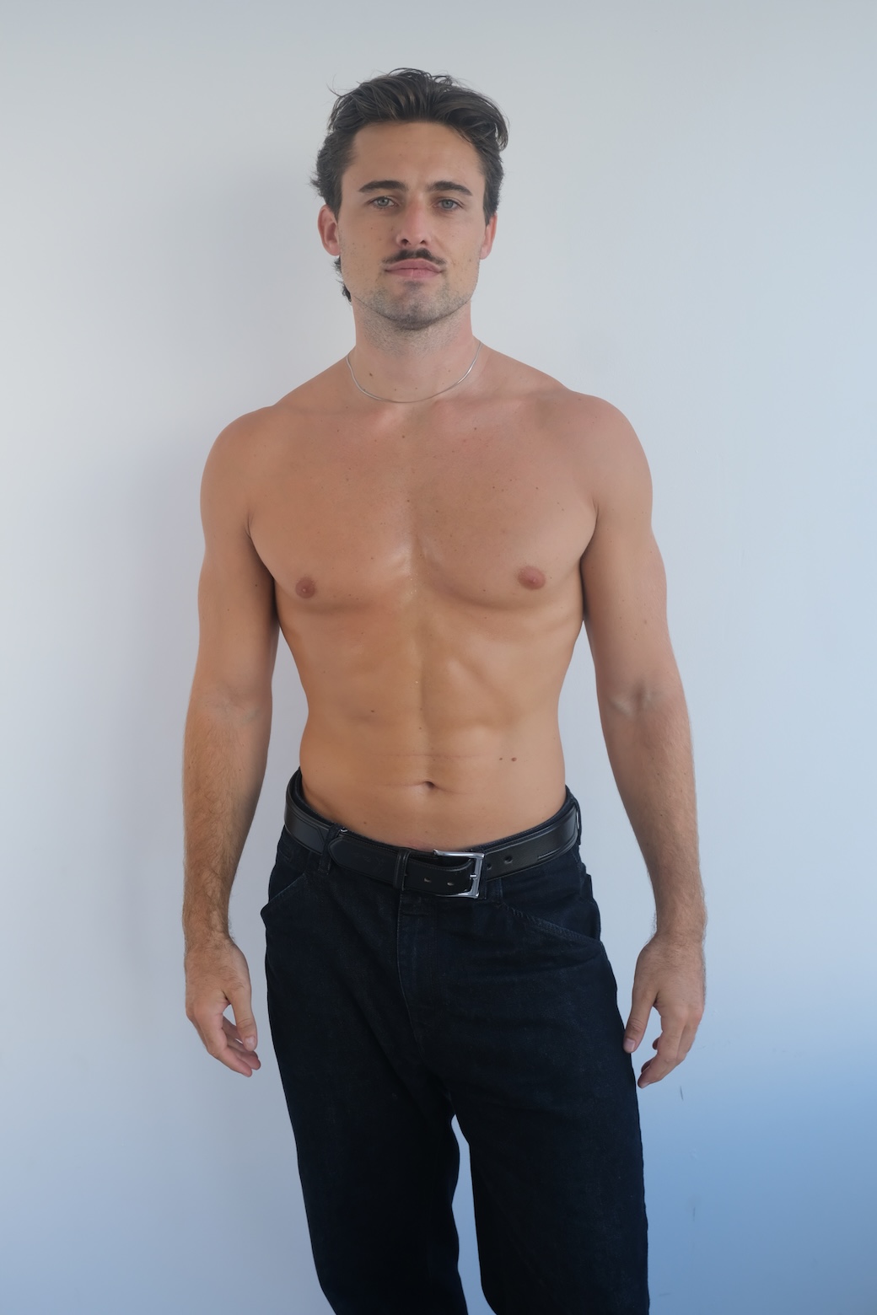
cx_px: 438
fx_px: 1498
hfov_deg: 32.6
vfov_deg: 47.4
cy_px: 658
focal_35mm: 41
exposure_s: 1/90
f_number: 5.6
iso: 320
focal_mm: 27.1
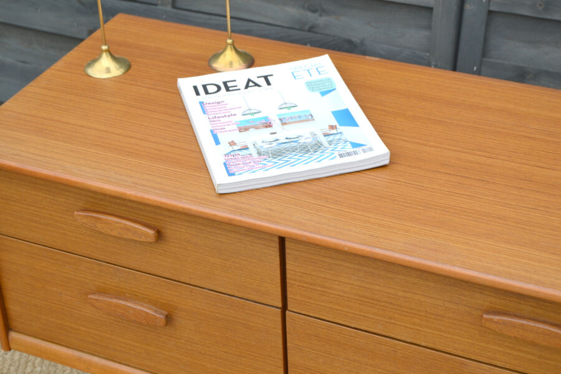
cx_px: 280
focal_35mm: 72
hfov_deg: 28.1
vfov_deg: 18.9
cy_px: 187
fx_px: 1122
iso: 100
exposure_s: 1/160
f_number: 5.6
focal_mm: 48
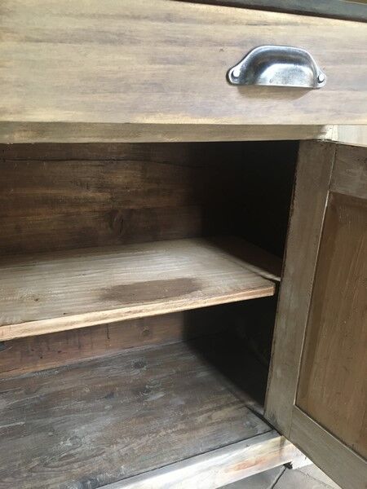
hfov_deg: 48.2
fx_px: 410
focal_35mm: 29
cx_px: 184
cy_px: 244
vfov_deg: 61.7
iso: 200
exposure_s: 1/20
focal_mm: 4.15
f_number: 2.2
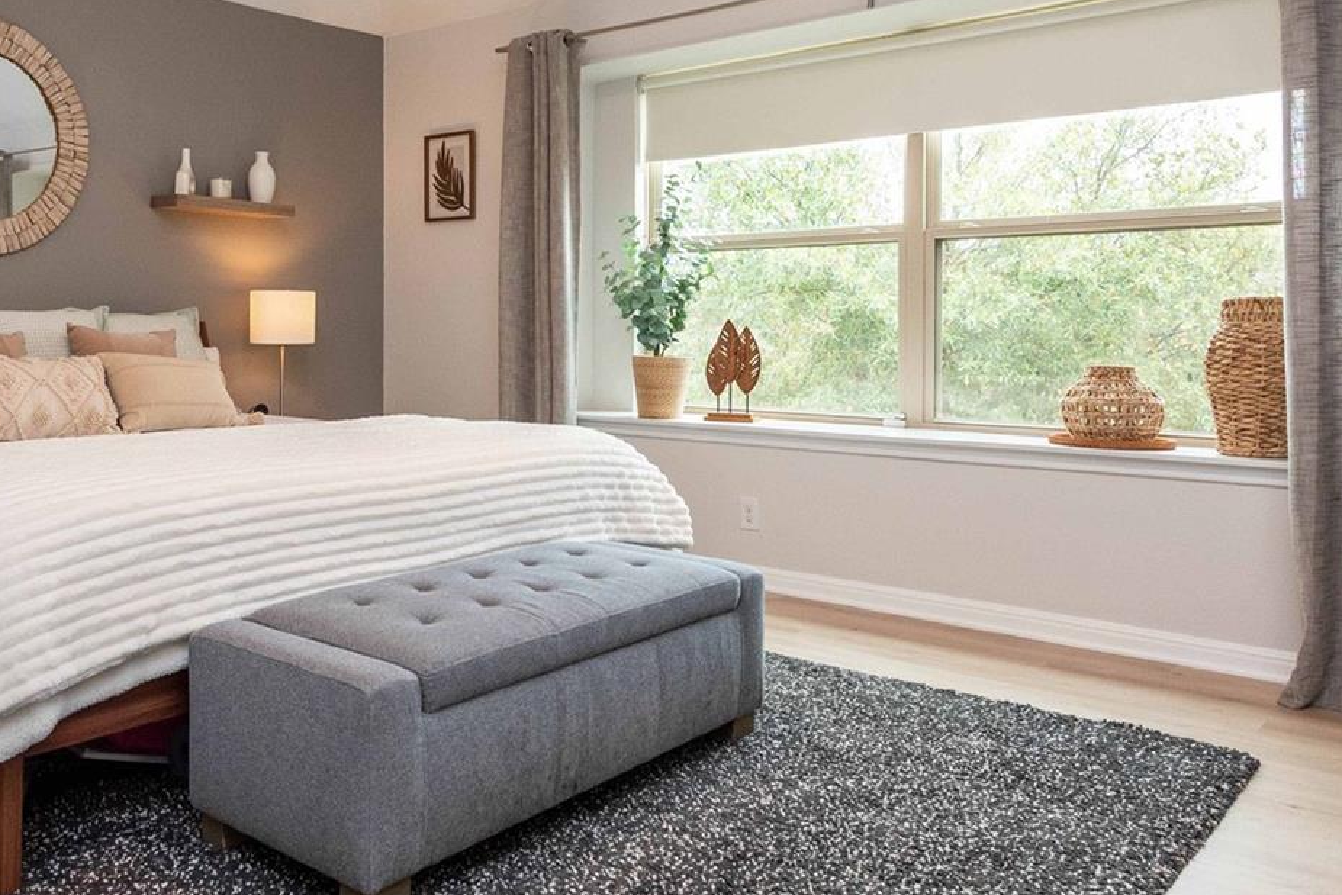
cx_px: 428
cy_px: 312
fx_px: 1156
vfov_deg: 41.9
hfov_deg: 58.7
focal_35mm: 31
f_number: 5.6
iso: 800
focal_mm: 14
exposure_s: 1/125
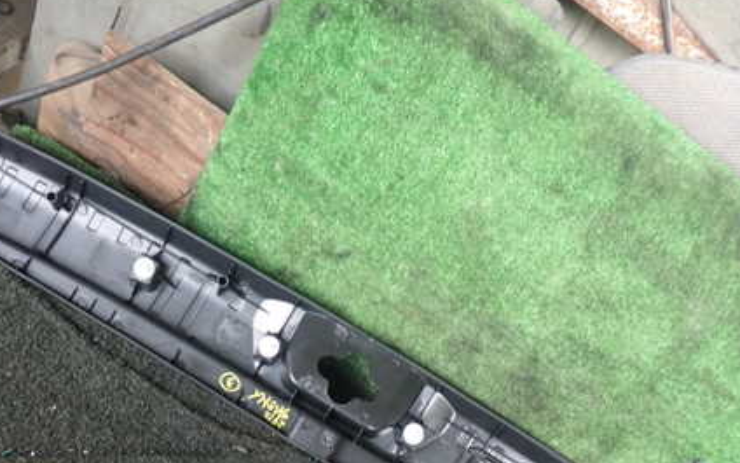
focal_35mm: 45
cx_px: 330
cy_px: 327
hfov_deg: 44.3
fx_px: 908
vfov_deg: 28.3
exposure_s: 1/40
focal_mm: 5.4
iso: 200
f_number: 2.3
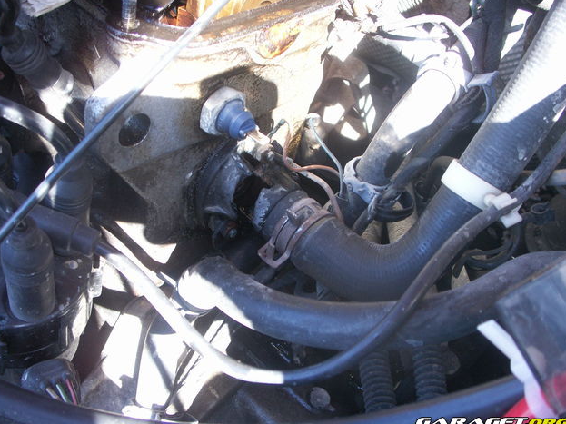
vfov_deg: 37.7
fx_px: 621
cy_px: 213
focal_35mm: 38
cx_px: 281
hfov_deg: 49.0
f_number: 3.5
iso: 80
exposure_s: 1/40
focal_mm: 7.7
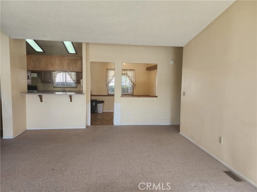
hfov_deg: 73.9
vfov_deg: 58.9
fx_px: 171
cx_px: 128
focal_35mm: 23
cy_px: 96
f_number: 1.8
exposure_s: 1/120
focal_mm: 6.4
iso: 100
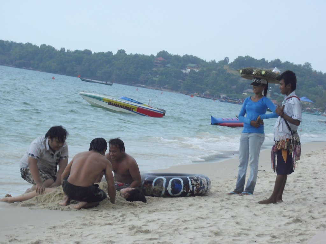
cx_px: 163
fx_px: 876
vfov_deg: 15.9
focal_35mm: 93
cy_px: 122
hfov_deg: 21.1
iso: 100
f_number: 13.5
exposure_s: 1/60
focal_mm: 15.3
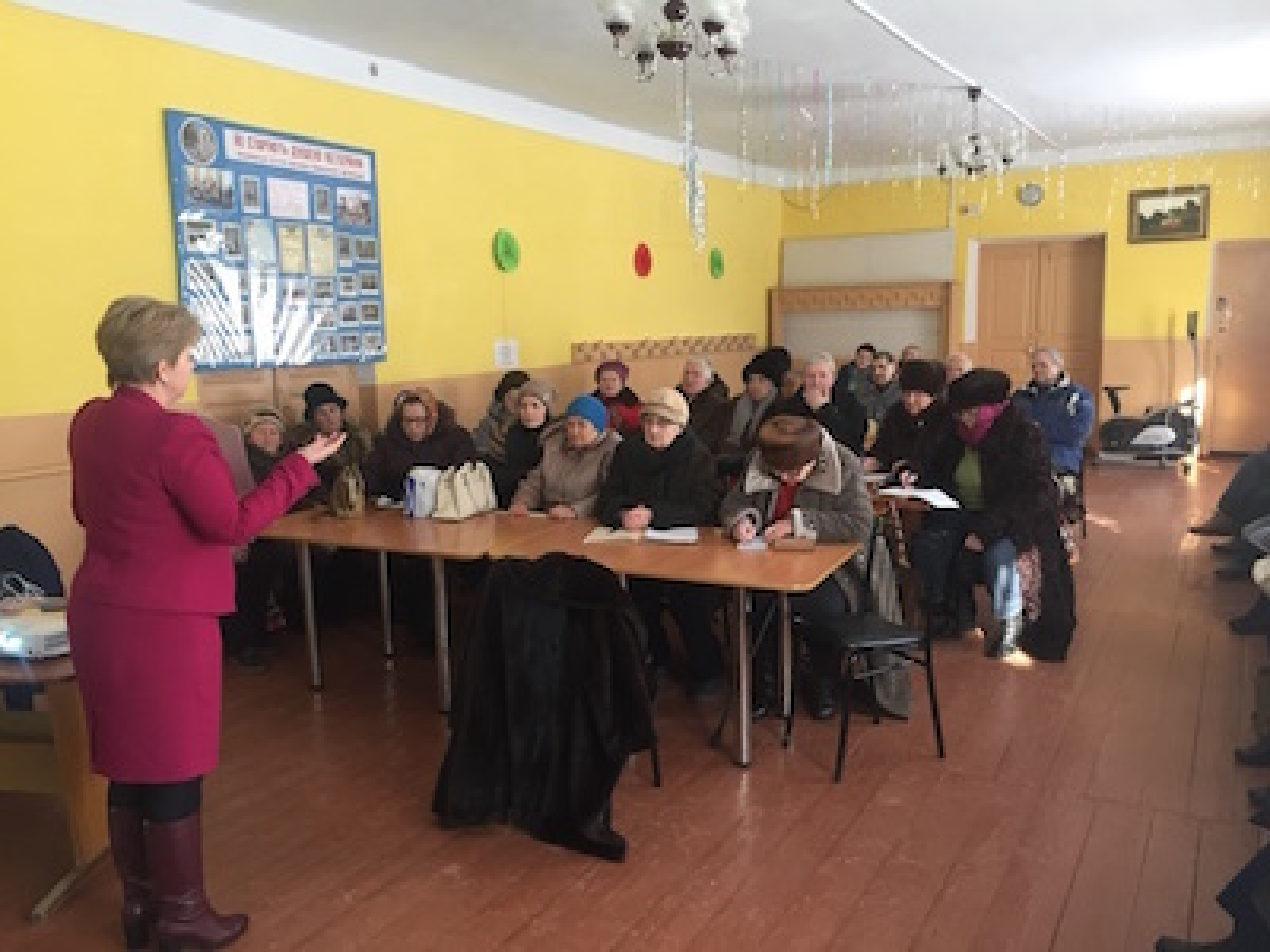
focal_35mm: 29
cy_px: 476
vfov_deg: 48.2
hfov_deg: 61.7
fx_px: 1064
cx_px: 635
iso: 100
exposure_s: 1/33
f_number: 2.2
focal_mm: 4.15
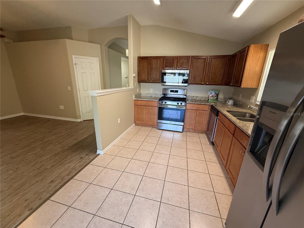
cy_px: 114
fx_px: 123
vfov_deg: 85.7
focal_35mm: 14
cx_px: 152
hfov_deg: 102.1
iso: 250
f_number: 2.2
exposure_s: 1/120
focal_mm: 2.22
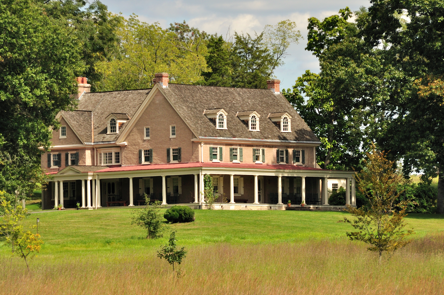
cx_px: 212
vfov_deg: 5.5
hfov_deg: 8.2
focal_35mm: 251
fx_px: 3087
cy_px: 145
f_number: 5.6
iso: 400
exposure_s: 1/1600
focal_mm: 135
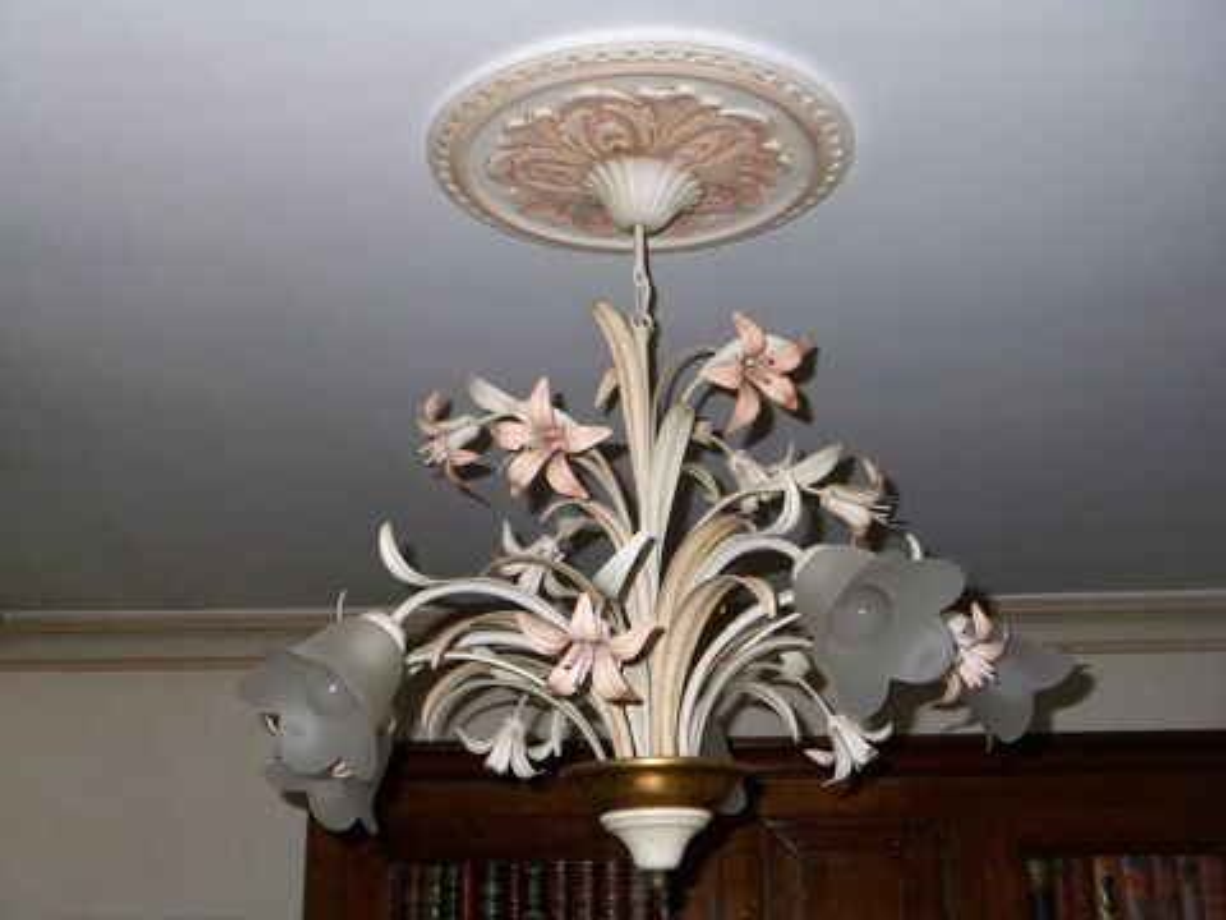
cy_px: 460
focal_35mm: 49
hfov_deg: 38.9
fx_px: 1735
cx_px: 613
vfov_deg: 29.7
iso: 125
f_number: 4
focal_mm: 8
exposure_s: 1/80
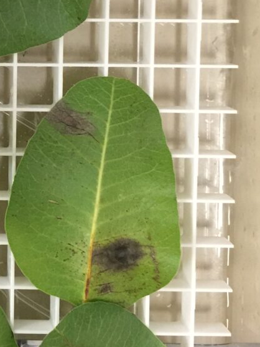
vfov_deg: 23.9
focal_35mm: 80
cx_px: -89
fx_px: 801
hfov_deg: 17.2
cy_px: 54
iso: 100
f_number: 2.2
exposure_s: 1/15
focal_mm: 4.15
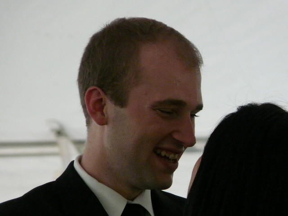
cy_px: 108
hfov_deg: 3.1
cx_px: 144
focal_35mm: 642
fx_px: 5341
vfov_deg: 2.3
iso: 500
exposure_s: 1/500
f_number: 4.2
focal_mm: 82.8
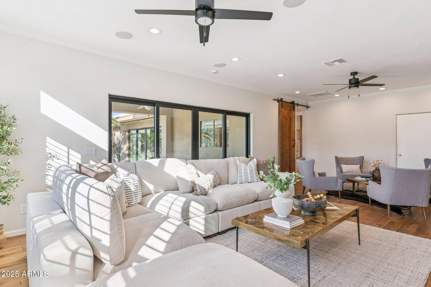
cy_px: 144
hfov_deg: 84.0
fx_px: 239
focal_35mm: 20
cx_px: 216
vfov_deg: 61.8
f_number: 8
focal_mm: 20
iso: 320
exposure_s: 1/160
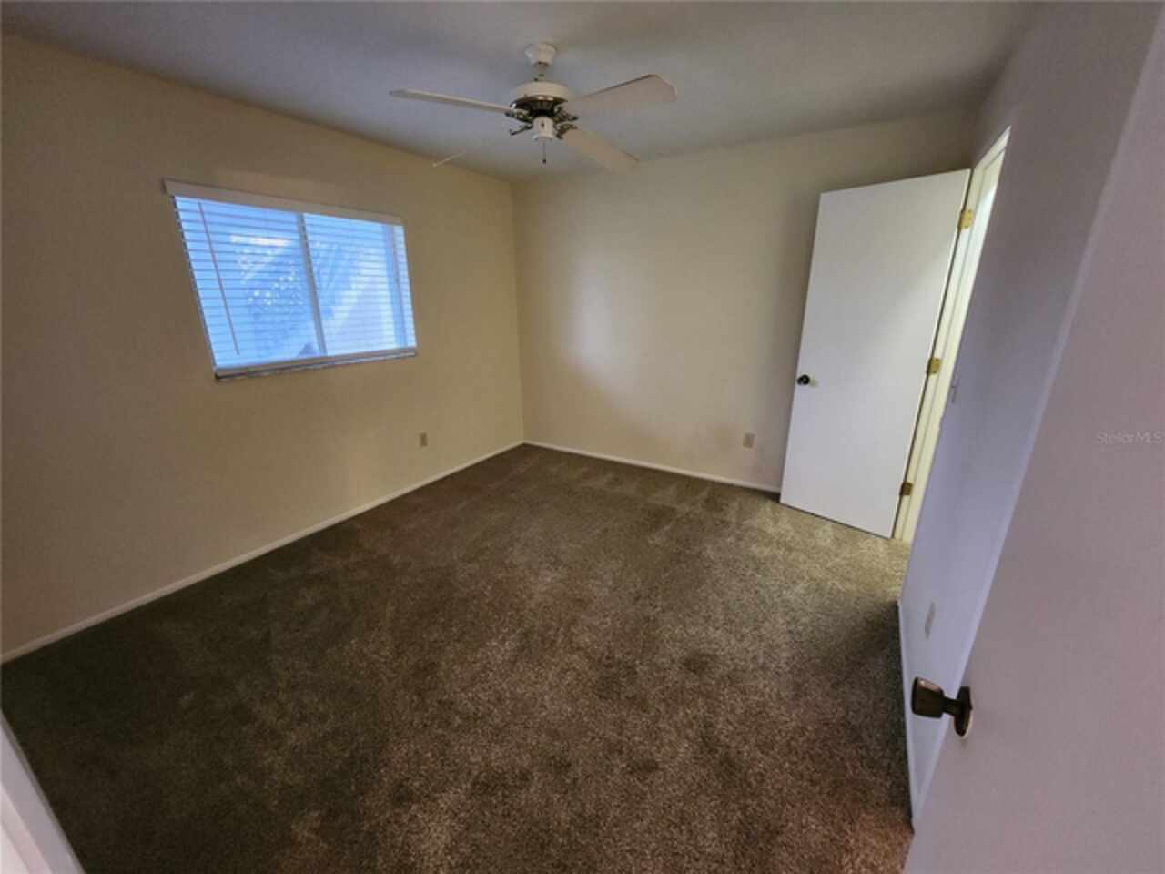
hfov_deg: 106.2
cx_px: 582
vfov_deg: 89.9
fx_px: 438
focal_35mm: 13
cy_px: 437
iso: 640
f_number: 2.2
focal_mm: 1.74
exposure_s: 1/30
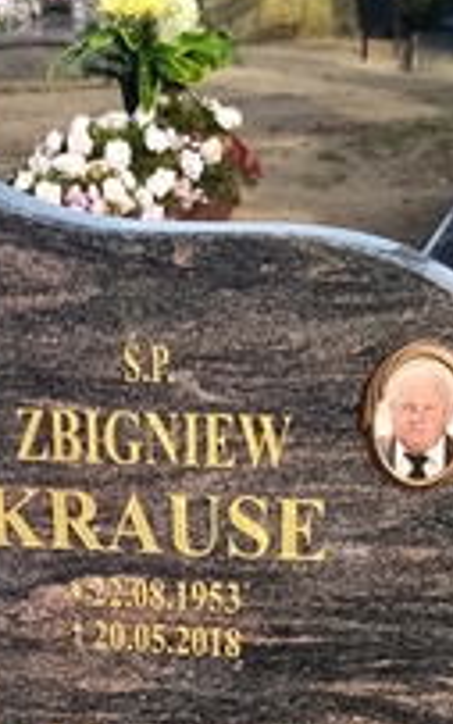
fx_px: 1717
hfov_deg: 15.0
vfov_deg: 20.8
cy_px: 1034
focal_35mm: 87
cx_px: 118
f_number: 1.8
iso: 108
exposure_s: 1/274
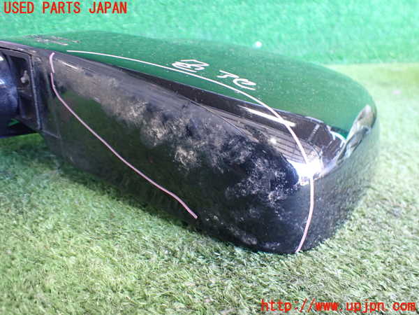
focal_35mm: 30
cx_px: 210
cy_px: 158
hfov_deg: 60.0
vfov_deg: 46.8
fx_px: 363
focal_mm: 5.4
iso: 800
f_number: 2.3
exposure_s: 1/30
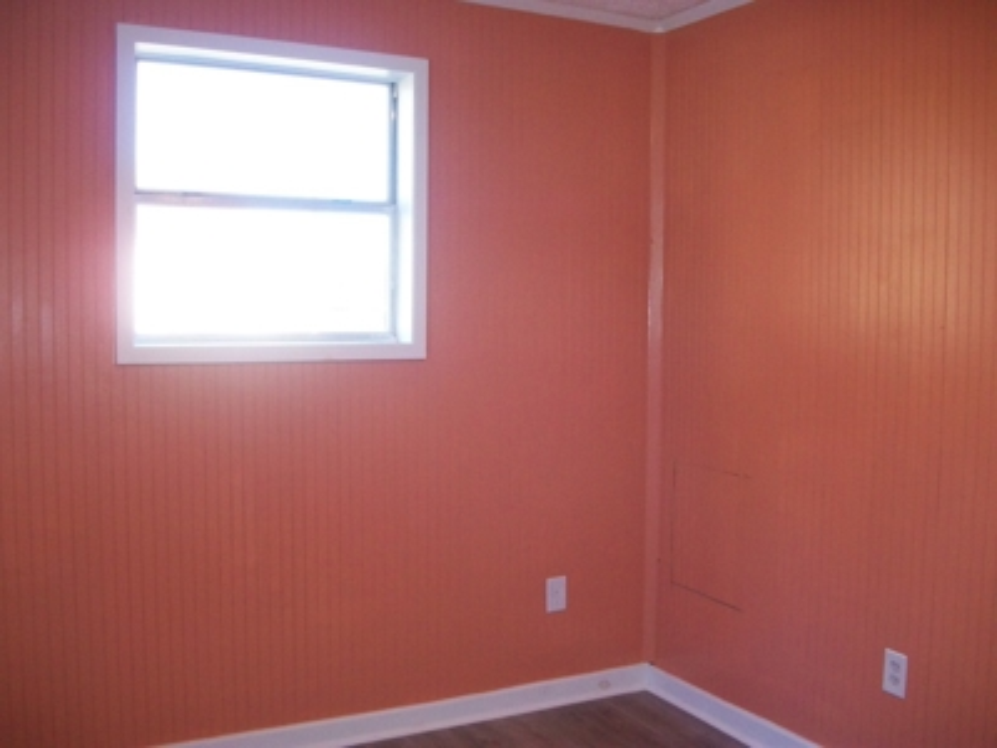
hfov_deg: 56.8
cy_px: 374
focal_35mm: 32
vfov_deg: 44.2
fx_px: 922
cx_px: 498
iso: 160
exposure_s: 1/40
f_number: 2.9
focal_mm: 5.7
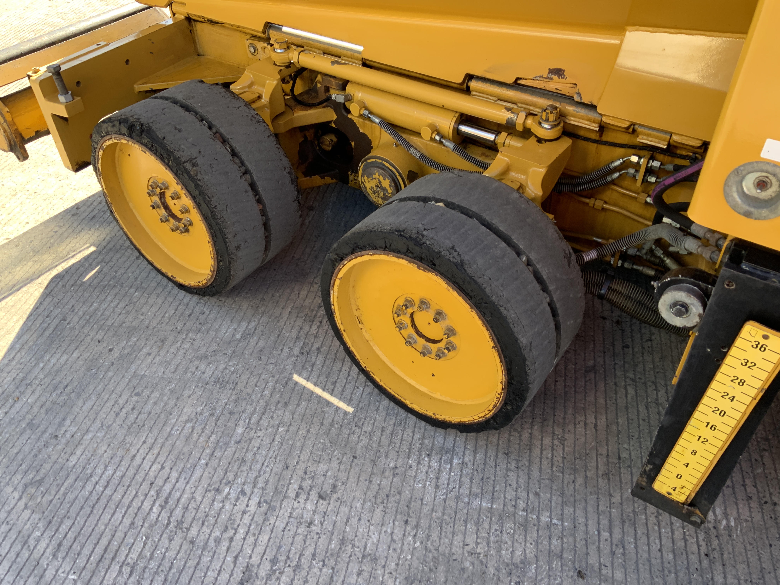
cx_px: 390
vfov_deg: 48.2
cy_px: 292
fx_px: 653
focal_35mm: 29
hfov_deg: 61.7
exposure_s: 1/122
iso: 16
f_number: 1.8
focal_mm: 3
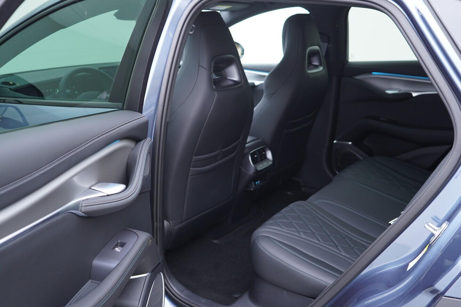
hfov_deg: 53.1
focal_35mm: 36
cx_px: 230
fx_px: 461
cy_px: 154
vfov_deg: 36.9
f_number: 2.8
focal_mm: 24
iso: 320
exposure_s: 1/40
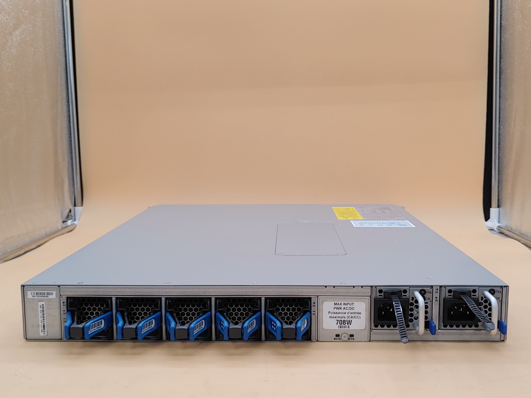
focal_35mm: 36
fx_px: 552
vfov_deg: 39.7
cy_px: 199
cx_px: 266
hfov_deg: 51.4
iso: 50
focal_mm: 4.36
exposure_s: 1/76
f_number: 1.8
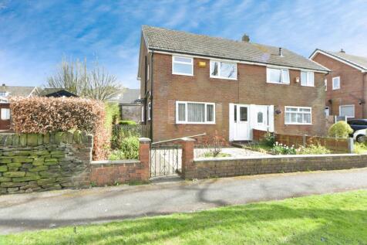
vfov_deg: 61.9
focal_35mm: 20
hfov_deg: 84.0
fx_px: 204
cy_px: 122
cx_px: 184
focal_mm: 20
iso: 500
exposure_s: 1/200
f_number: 10
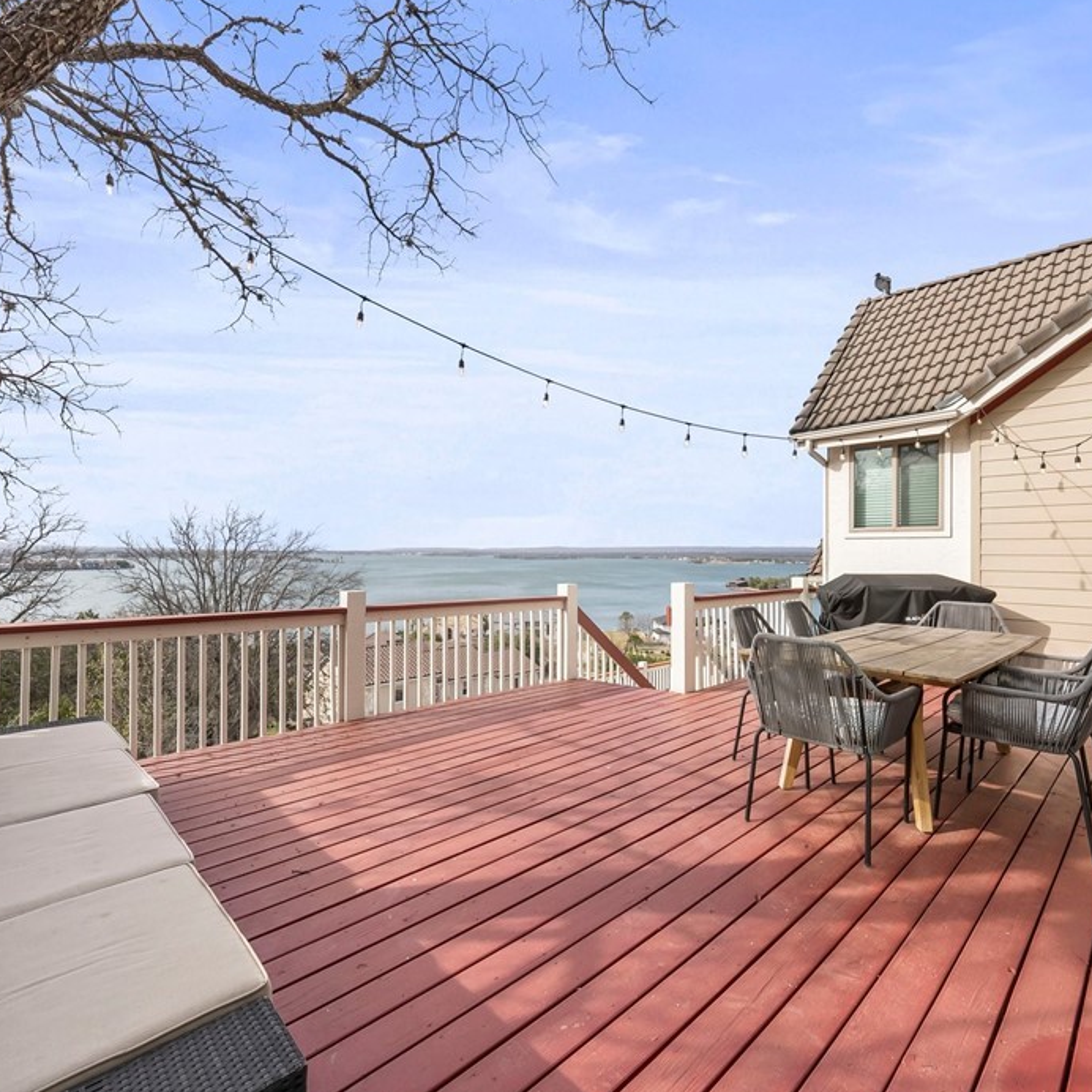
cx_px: 555
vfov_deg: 87.4
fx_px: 571
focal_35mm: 16
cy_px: 551
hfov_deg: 87.4
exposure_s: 1/15
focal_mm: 12
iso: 160
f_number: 11
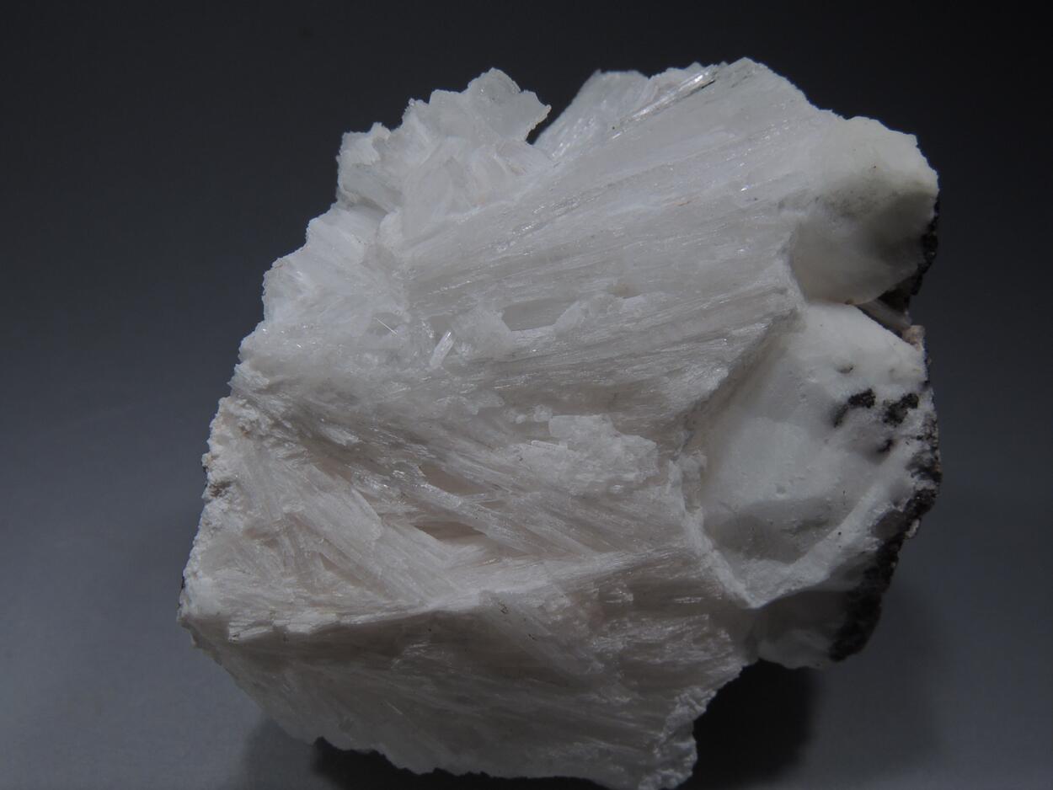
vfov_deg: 26.6
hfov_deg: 34.9
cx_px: 526
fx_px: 1673
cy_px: 395
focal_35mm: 55
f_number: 5.8
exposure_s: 1/1000
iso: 100
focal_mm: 9.8
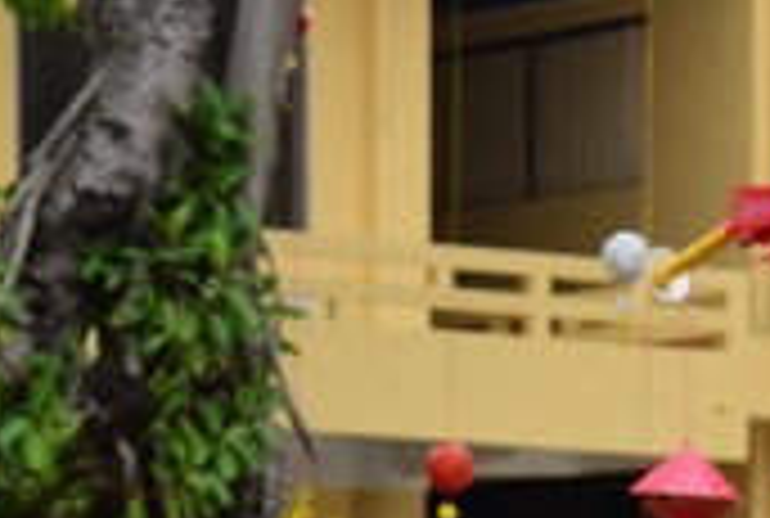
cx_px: 495
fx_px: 5040
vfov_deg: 5.8
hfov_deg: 8.7
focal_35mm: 235
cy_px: 937
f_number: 5
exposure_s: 1/200
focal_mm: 62
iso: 160
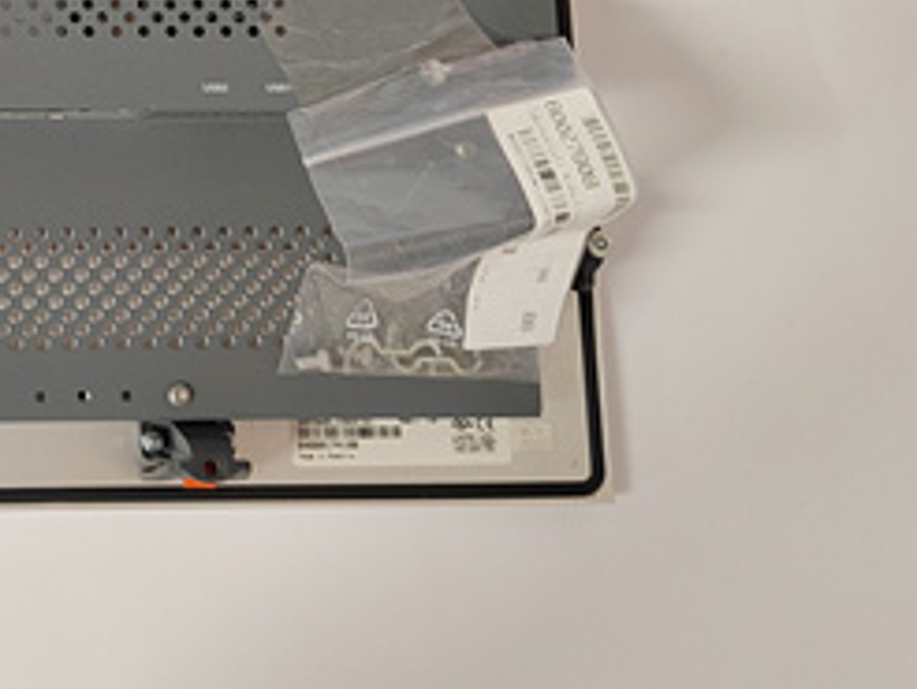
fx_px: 1485
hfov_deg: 30.4
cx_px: -116
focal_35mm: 56
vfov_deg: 24.7
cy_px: -34
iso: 1419
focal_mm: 5.52
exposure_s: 1/50
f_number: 1.9
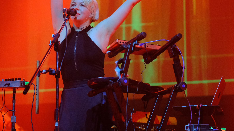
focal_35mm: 137
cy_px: 43
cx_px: 86
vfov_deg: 8.8
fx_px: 850
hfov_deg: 15.7
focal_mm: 56
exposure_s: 1/800
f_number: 1.6
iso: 1600
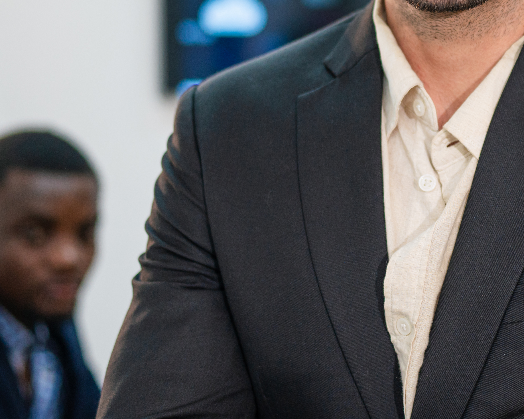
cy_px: 137
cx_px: 675
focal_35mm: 111
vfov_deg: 13.9
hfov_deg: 16.4
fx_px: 1721
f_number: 1.4
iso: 200
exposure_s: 1/250
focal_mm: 35
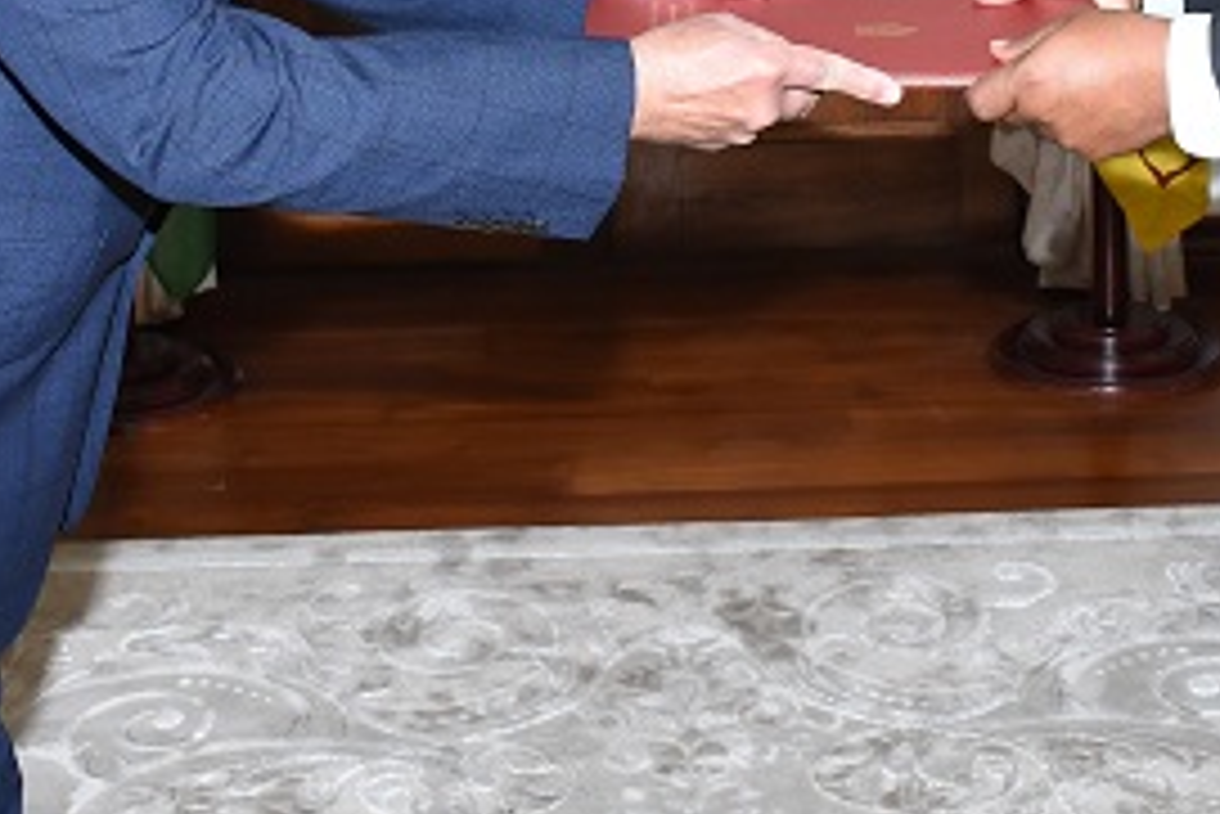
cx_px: 666
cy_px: -124
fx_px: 2882
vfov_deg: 15.6
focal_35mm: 85
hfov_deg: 23.9
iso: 1250
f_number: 7.1
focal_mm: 24
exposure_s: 1/125
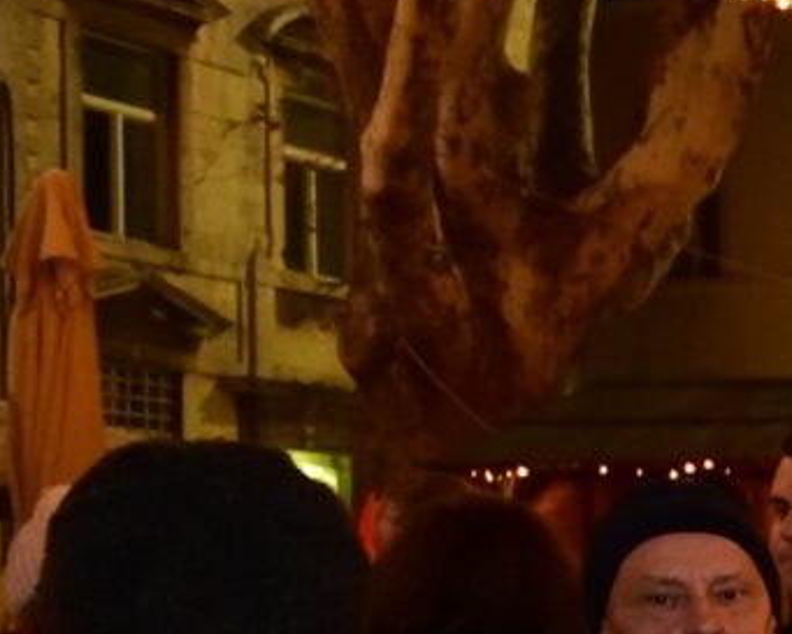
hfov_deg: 15.2
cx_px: 1784
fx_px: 2063
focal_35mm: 88
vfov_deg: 16.9
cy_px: 704
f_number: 5.6
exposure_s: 1/40
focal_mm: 20
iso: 5000
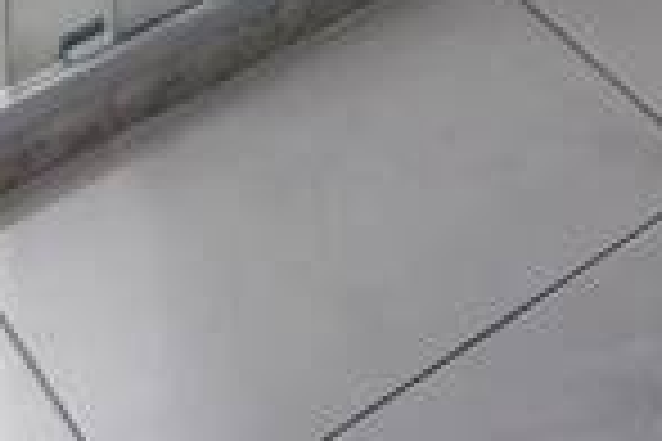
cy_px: -1341
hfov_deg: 14.0
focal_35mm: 115
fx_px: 2115
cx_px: 1450
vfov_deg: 7.7
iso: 200
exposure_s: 1/60
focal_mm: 1.91
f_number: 2.2
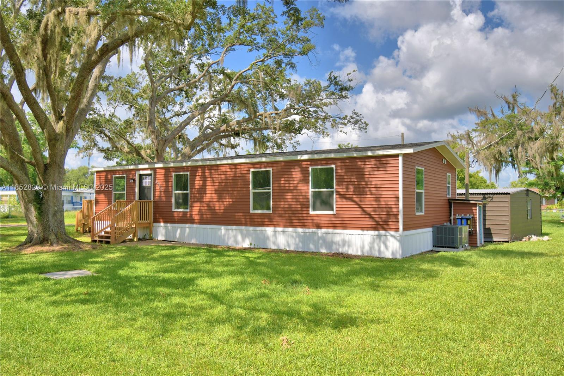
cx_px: 282
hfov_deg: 61.9
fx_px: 470
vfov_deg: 43.6
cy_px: 188
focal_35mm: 30
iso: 100
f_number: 5.6
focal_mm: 20
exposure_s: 1/800
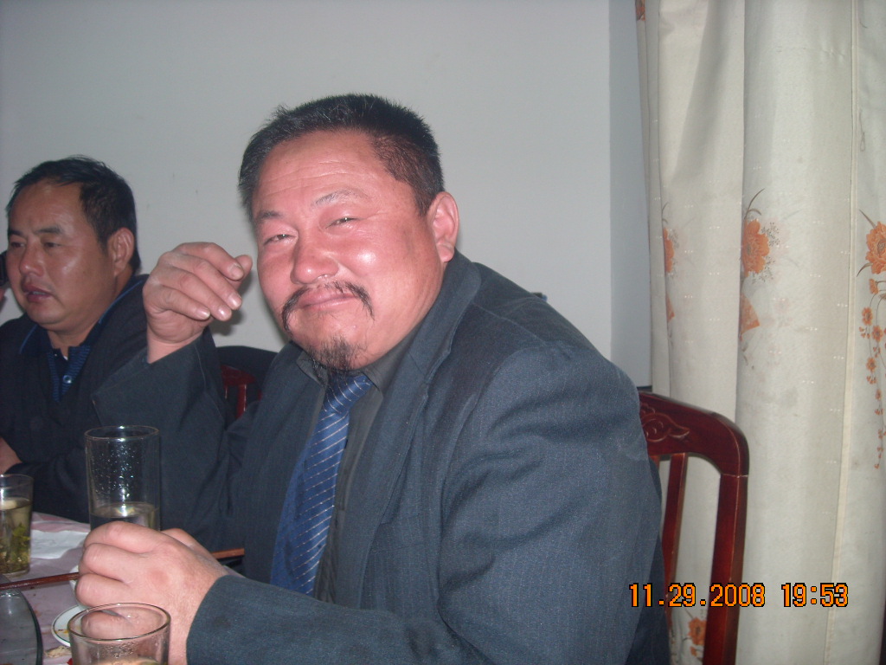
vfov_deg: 40.7
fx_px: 896
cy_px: 332
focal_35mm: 35
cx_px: 443
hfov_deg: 52.6
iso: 100
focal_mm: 5.7
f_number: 2.8
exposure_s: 1/60
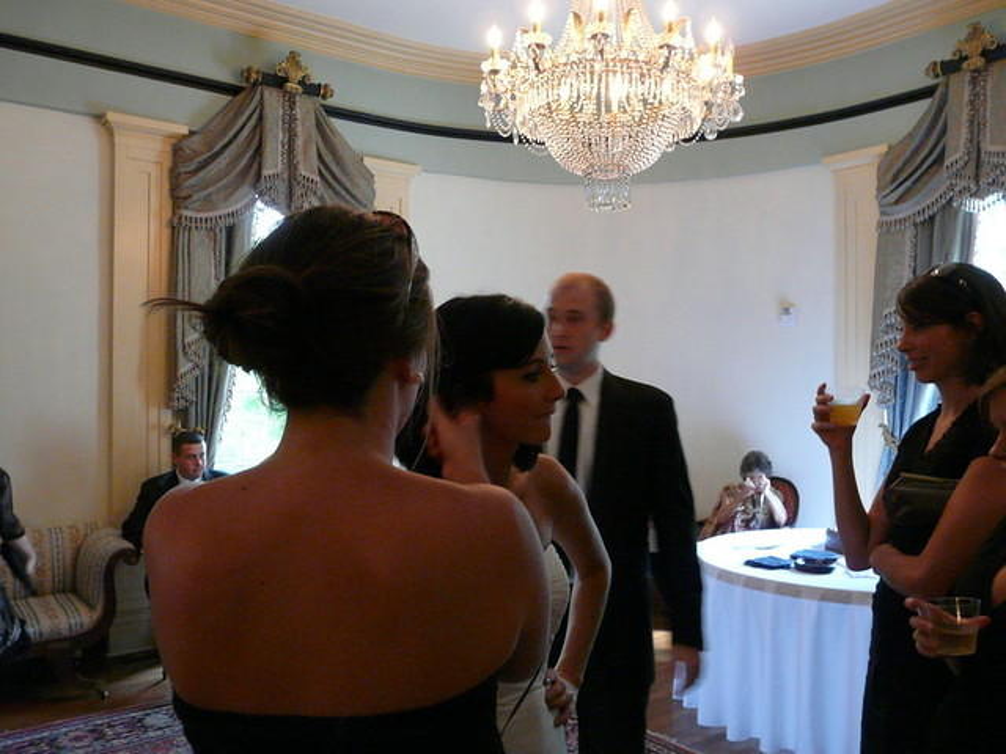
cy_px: 377
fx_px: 843
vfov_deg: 48.2
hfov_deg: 61.7
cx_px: 503
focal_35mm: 29
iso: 400
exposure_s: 1/25
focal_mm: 4.6
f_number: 2.8
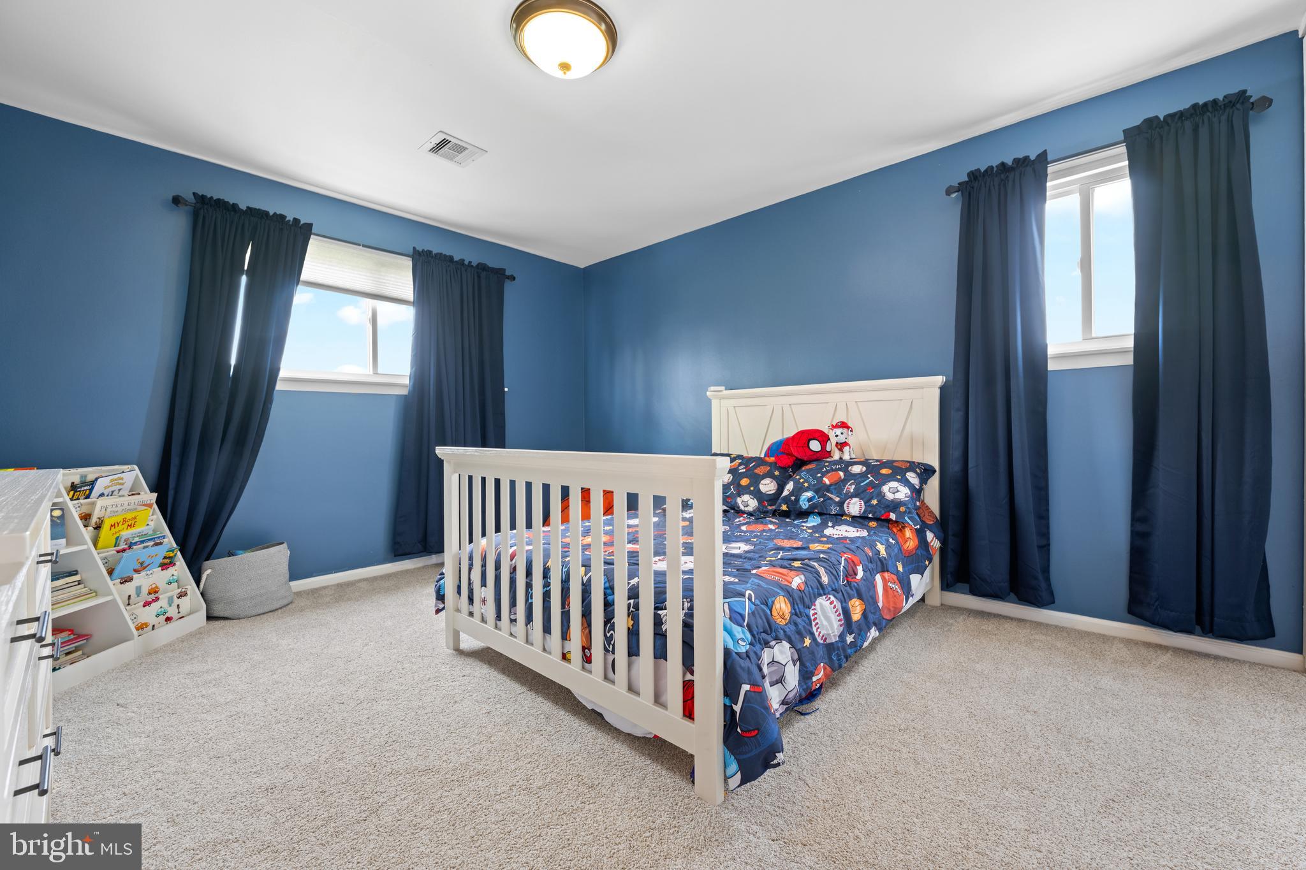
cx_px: 653
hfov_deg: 104.3
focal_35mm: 14
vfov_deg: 81.2
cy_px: 435
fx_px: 508
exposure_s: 1/5
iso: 500
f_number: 6.3
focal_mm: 14
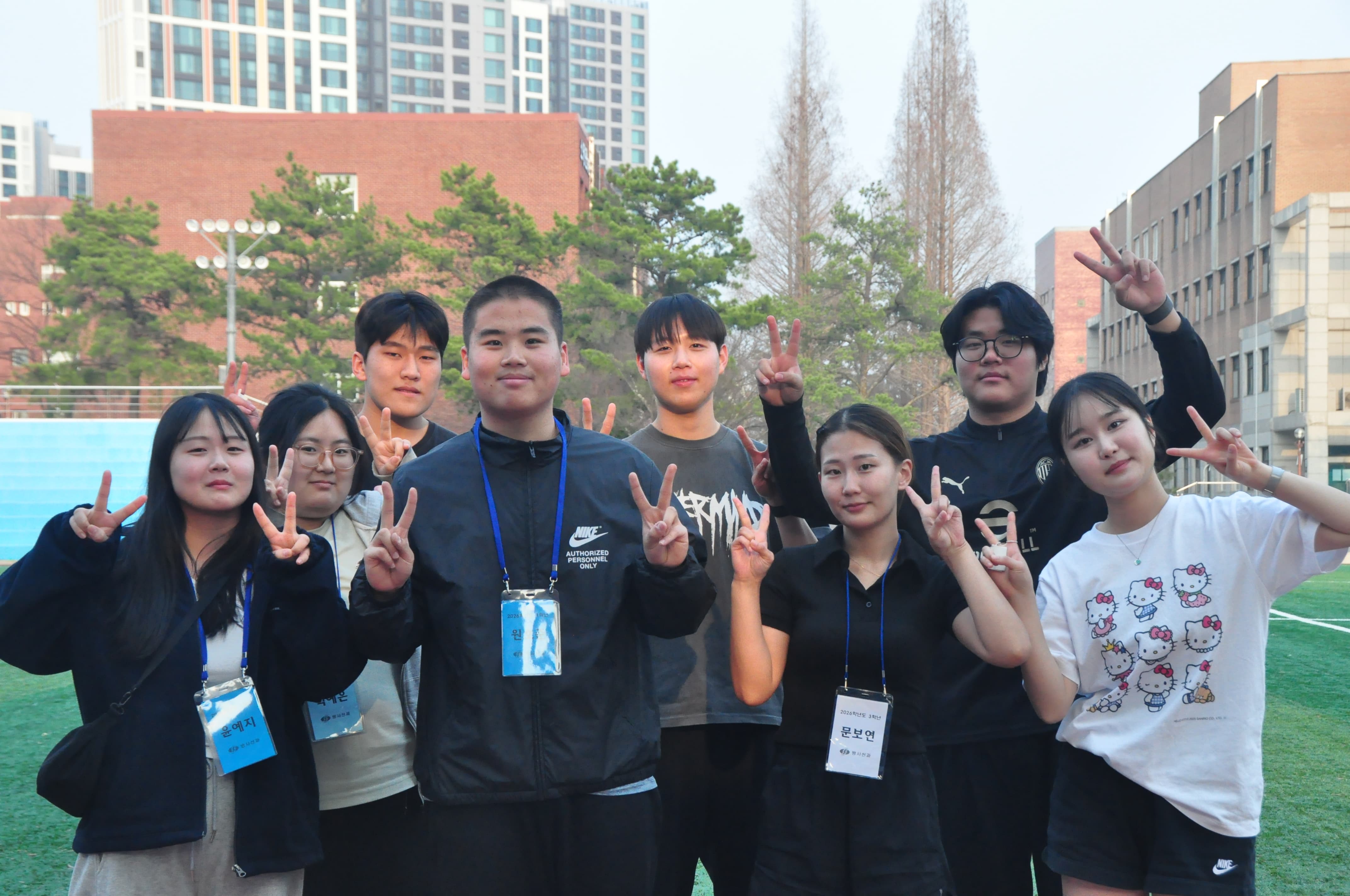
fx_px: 2697
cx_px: 675
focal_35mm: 72
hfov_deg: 28.1
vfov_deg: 18.9
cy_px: 448
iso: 1600
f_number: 10
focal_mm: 48
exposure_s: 1/400
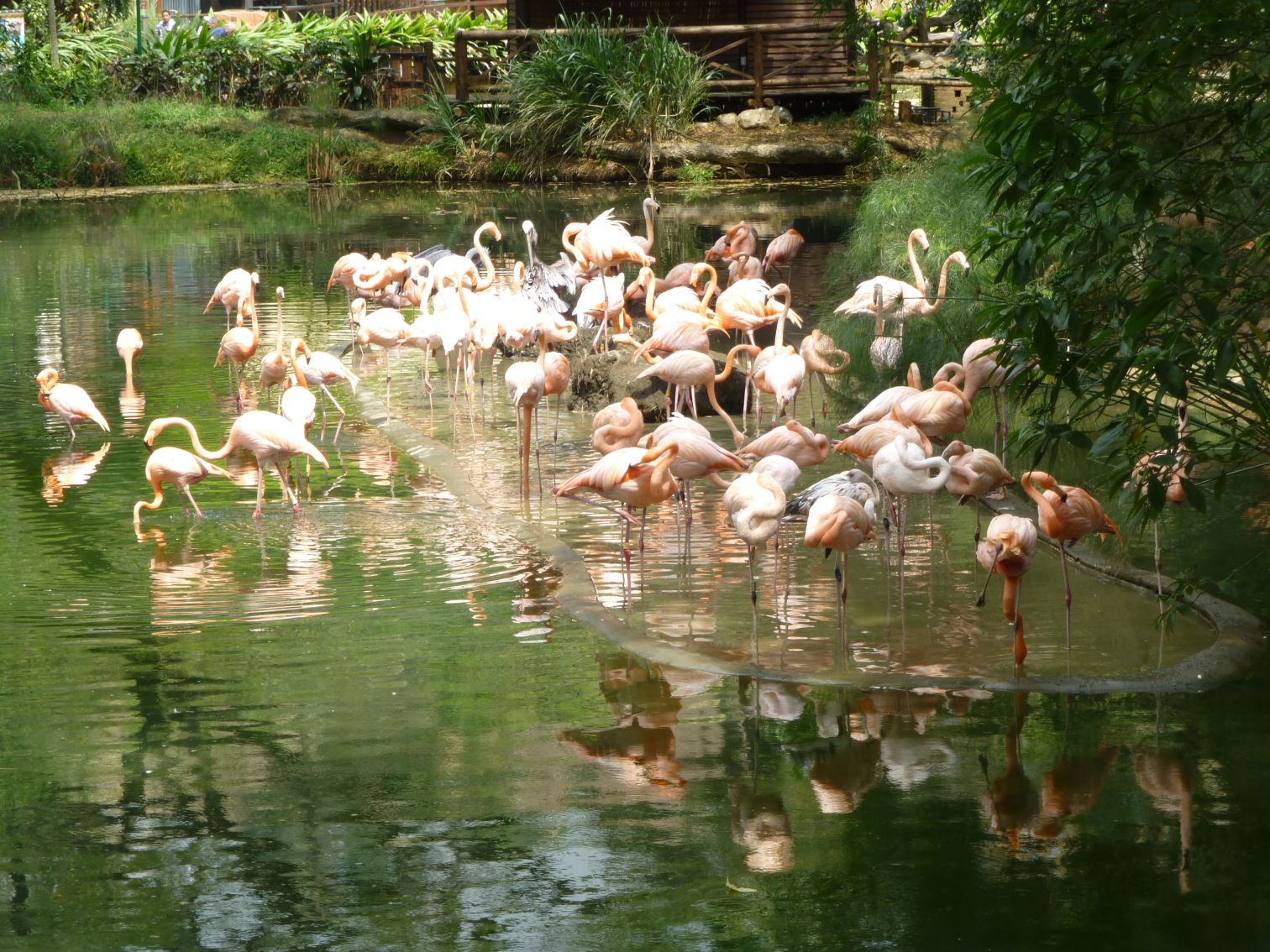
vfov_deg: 13.6
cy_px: 476
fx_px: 3999
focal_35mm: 109
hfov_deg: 18.0
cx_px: 635
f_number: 5.3
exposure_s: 1/160
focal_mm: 19.4
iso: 100
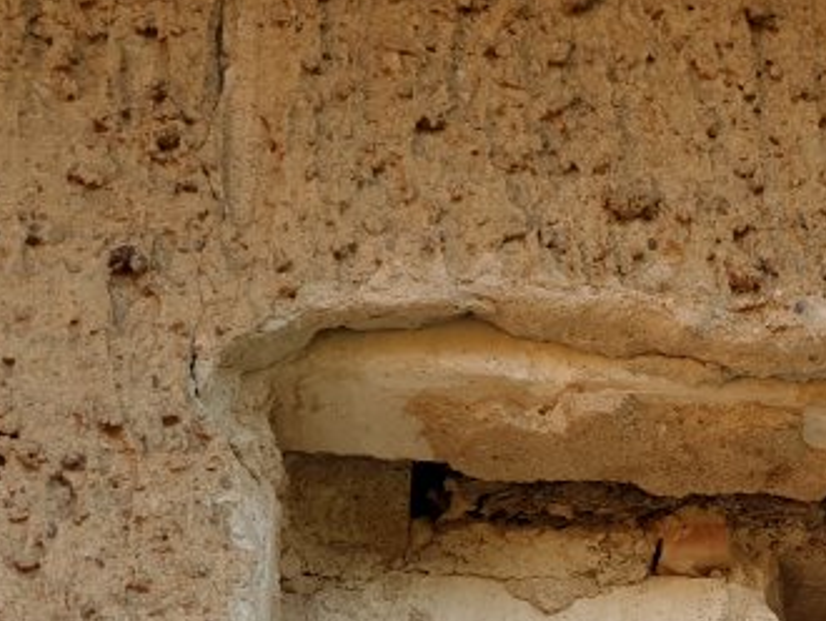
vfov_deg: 11.6
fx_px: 3009
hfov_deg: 15.1
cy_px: 671
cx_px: 966
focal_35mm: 126
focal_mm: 6
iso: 100
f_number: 2.4
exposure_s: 1/100
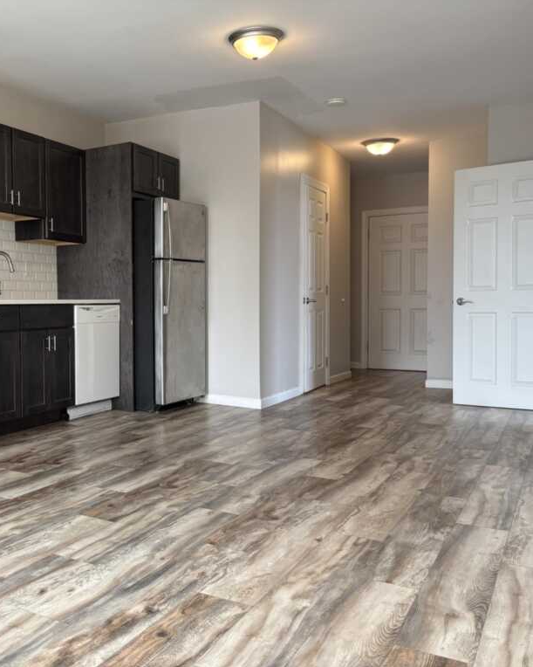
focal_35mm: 34
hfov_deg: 41.2
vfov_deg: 52.9
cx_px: 93
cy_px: 334
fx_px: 671
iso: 125
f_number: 1.6
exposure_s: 1/119
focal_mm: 5.96
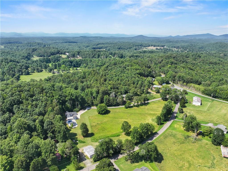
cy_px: 86
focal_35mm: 24
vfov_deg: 56.8
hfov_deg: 71.6
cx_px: 114
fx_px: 158
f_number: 2.8
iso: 130
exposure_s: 1/1250
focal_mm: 12.29
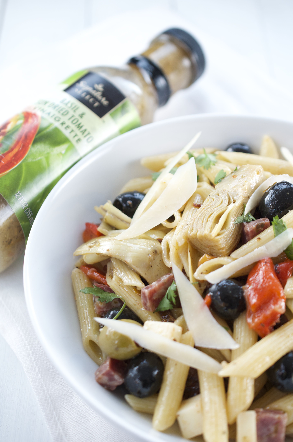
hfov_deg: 22.5
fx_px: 736
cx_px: 146
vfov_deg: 33.5
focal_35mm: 60
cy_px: 221
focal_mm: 40
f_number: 3.5
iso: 250
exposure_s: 1/80
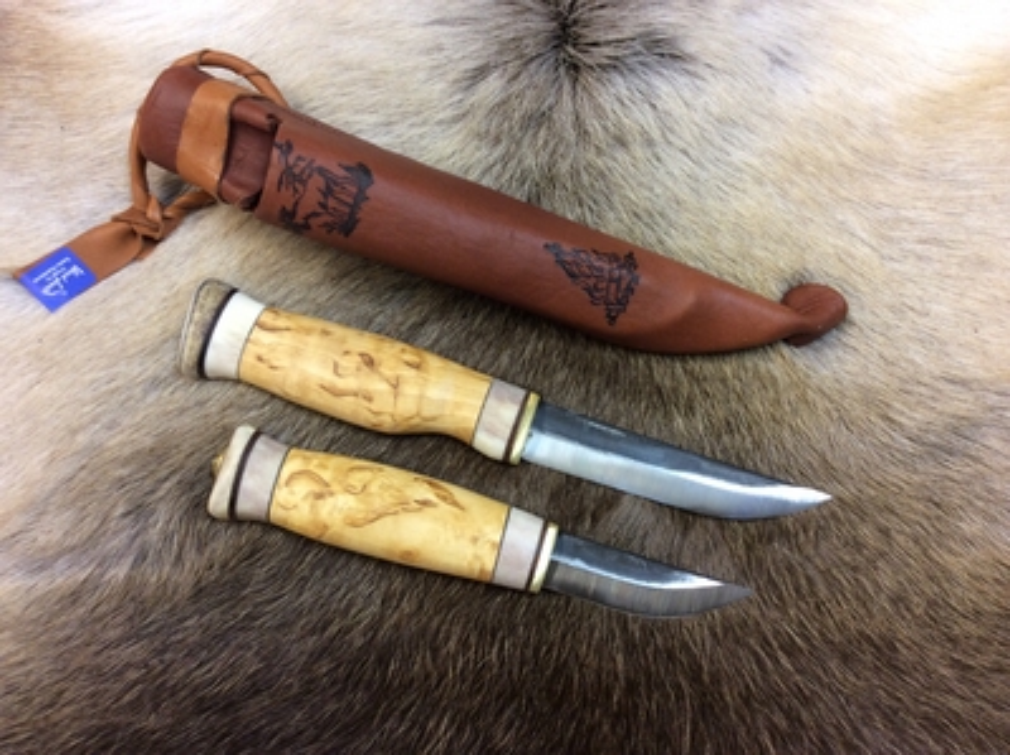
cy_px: 378
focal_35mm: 33
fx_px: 962
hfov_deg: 55.4
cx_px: 505
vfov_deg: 42.9
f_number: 2.4
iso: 50
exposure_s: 1/25
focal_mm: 3.3
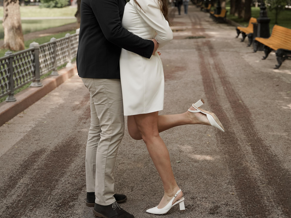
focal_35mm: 61
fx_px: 513
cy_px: 24
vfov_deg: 23.4
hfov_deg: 31.7
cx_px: 145
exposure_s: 1/320
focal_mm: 42
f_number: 2.8
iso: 100
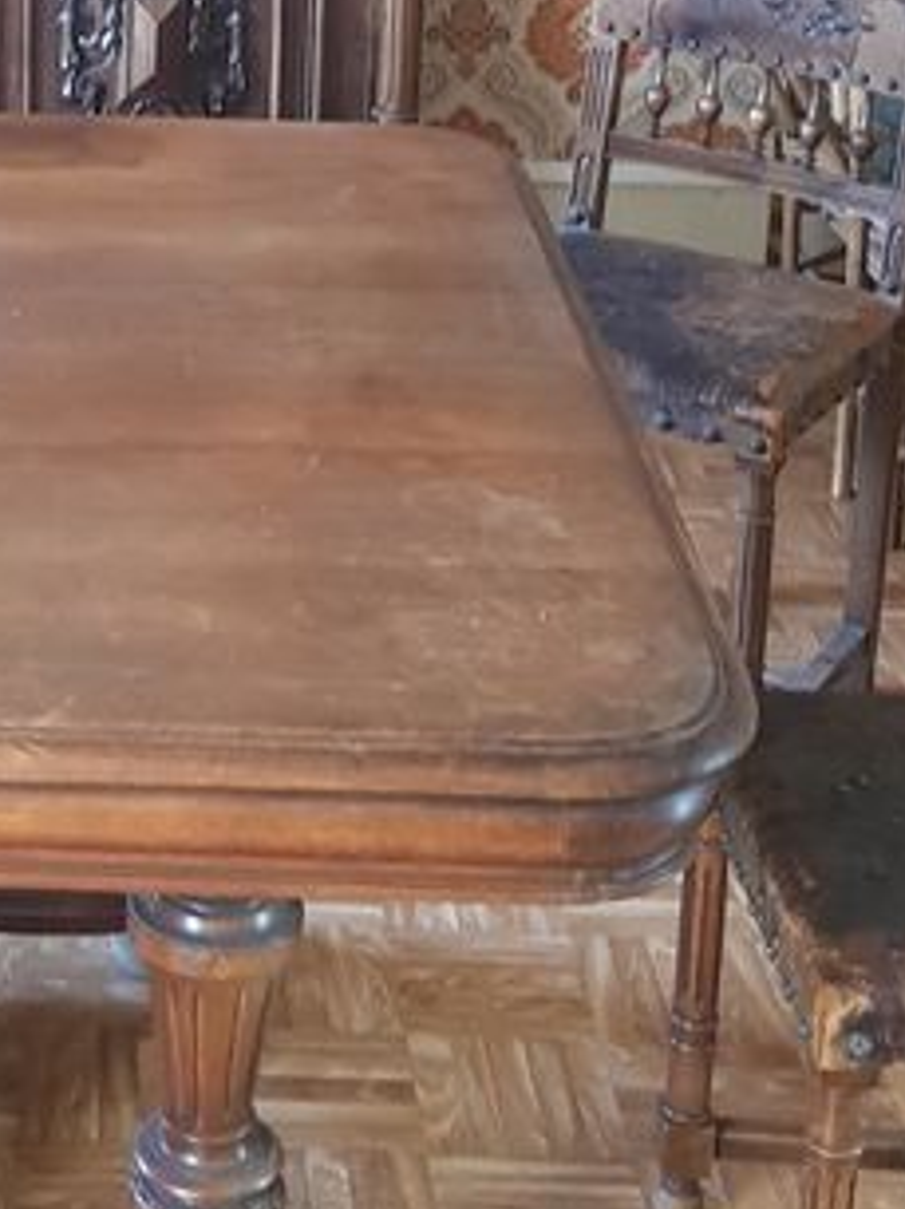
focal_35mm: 85
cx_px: -59
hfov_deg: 16.9
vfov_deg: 22.1
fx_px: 2967
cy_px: -16
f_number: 1.7
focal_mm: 4.3
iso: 250
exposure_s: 1/17
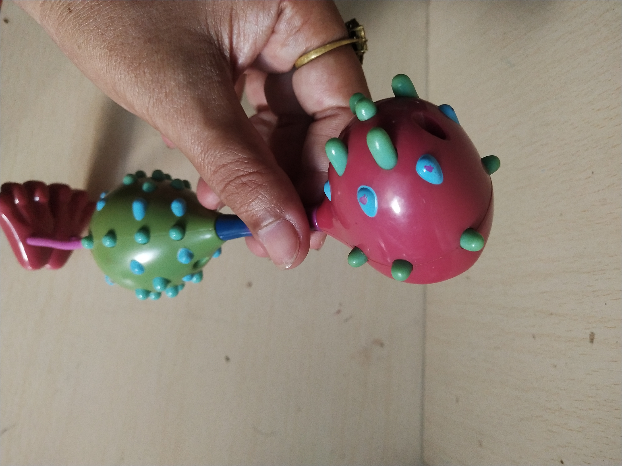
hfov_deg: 60.0
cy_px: 233
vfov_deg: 46.8
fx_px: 539
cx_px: 311
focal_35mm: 30
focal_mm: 3.95
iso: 310
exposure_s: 1/50
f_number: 1.8
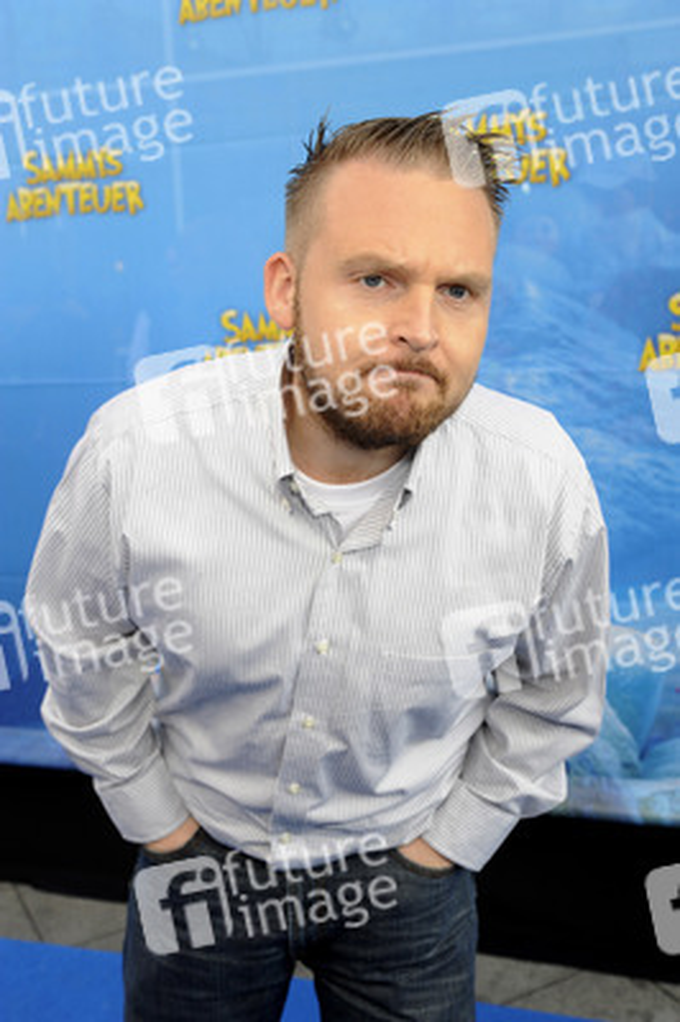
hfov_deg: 30.5
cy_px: 511
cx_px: 340
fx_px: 1249
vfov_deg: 44.5
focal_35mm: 44
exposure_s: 1/160
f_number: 7.1
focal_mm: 44
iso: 400
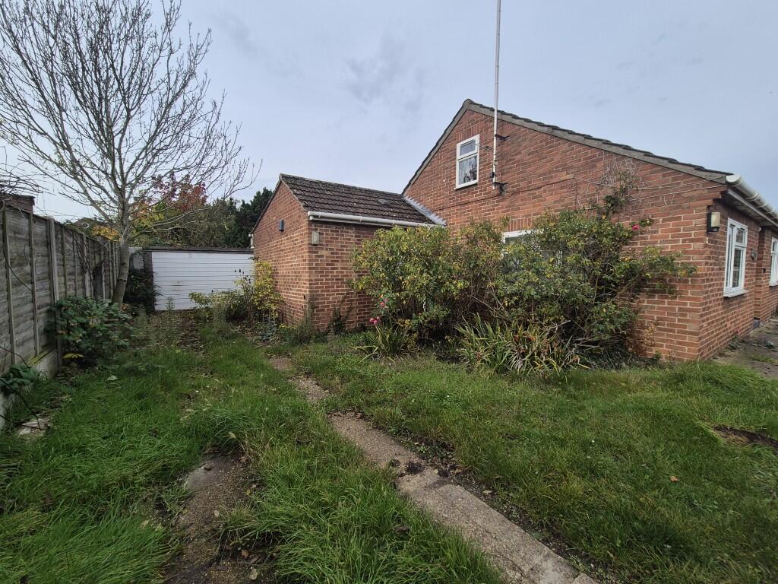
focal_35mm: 13
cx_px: 389
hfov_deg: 106.2
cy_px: 292
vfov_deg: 89.9
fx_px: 292
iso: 50
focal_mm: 2.2
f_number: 2.2
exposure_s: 1/1268
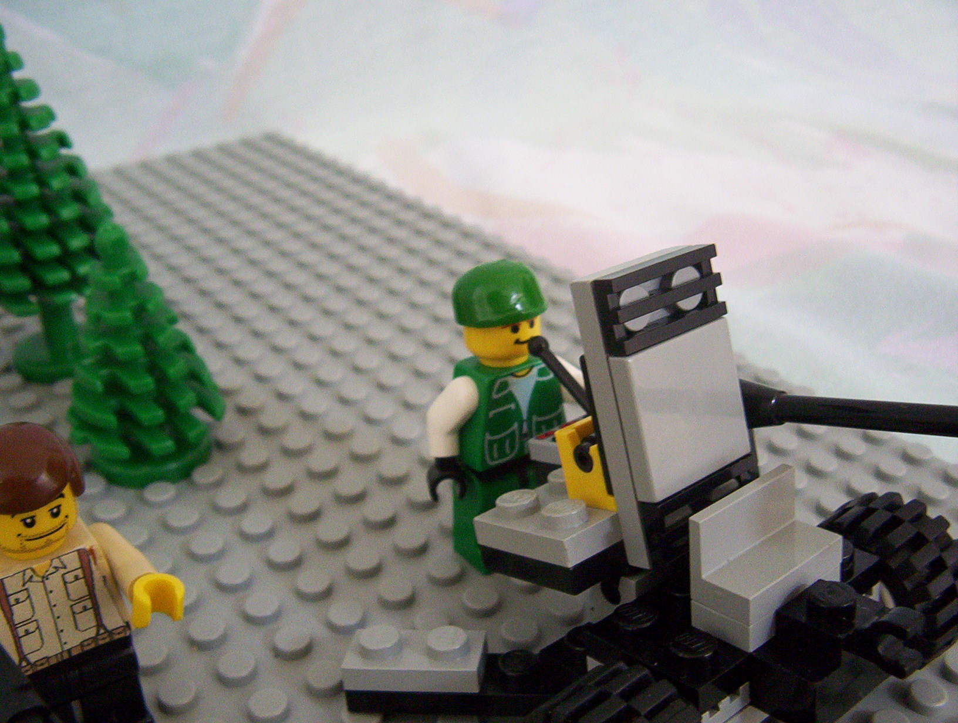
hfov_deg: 47.8
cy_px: 362
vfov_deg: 37.0
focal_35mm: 39
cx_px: 479
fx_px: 1082
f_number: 3.84
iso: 200
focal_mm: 5.26
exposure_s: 1/10.1
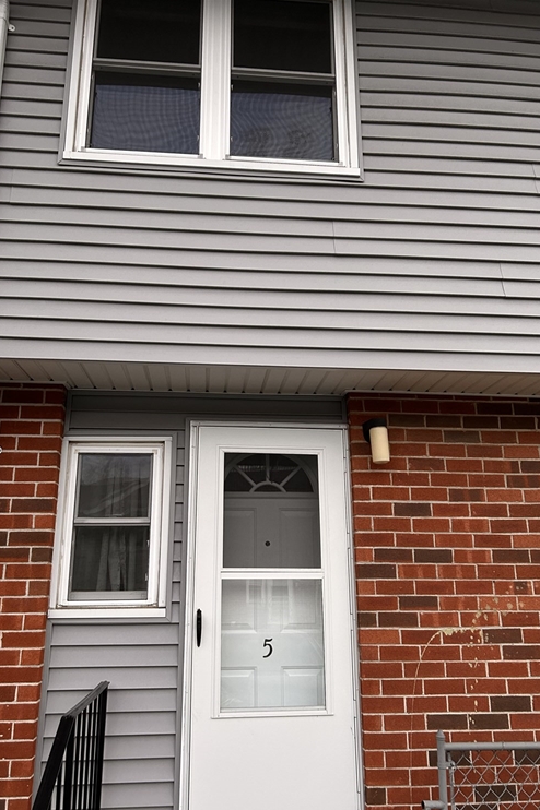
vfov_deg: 65.5
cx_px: 265
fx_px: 631
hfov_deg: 46.4
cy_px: 418
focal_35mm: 28
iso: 200
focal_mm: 5.7
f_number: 1.5
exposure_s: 1/60
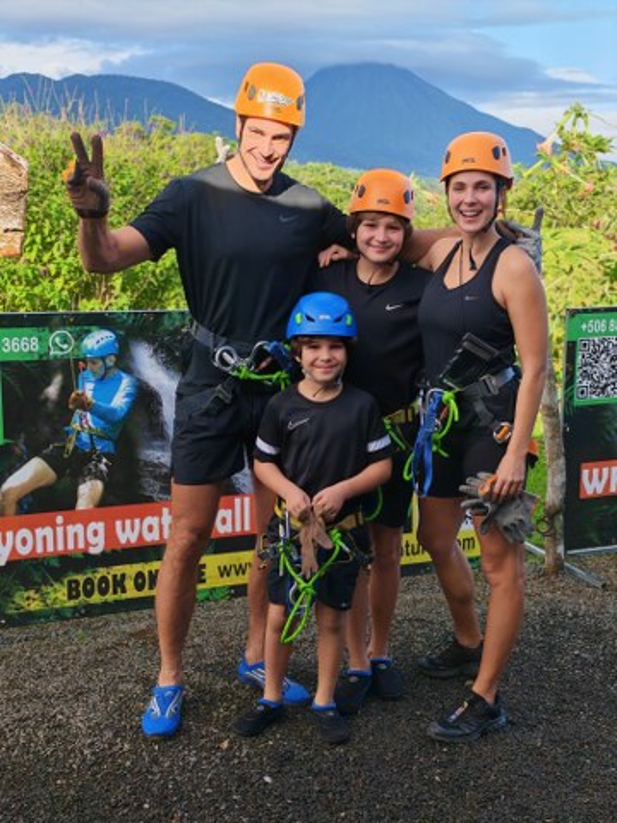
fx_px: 1141
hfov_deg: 30.3
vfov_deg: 39.7
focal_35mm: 48
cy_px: 412
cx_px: 308
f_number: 4.5
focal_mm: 6.12
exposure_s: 1/750
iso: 80
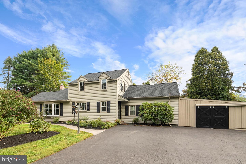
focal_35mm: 17
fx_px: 116
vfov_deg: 70.4
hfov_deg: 93.3
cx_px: 123
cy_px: 82
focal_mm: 17
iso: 400
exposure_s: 1/200
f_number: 8
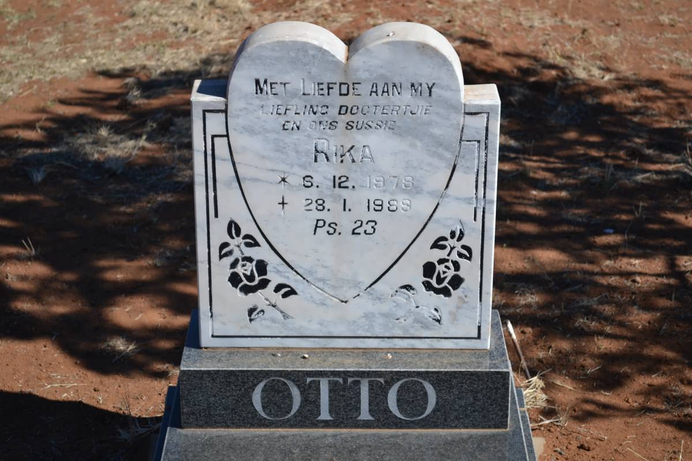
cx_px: 346
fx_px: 1586
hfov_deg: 24.6
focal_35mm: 82
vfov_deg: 16.6
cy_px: 230
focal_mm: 55
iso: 100
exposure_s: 1/125
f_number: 5.6
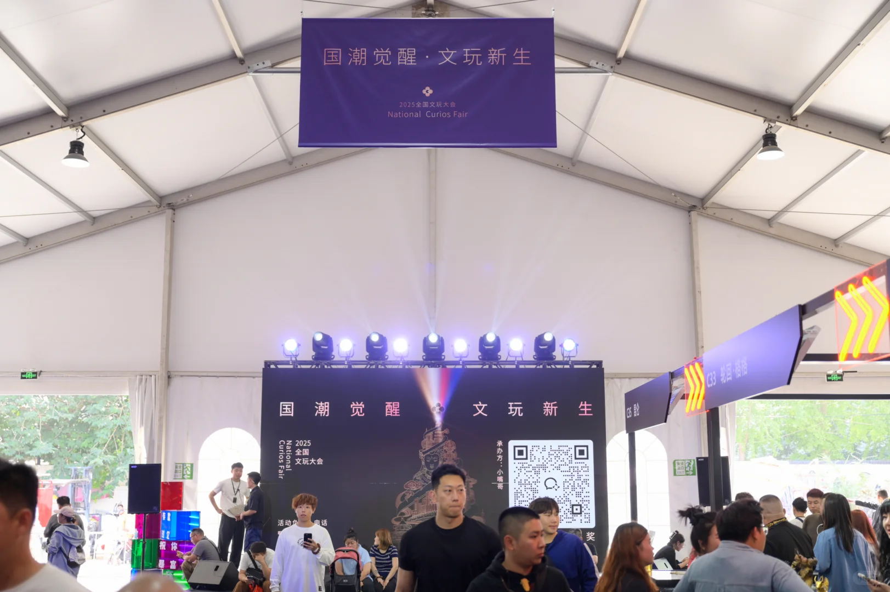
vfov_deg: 33.4
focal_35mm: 40
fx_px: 988
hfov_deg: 48.5
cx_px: 445
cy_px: 296
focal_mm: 40
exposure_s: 1/125
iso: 250
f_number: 2.8
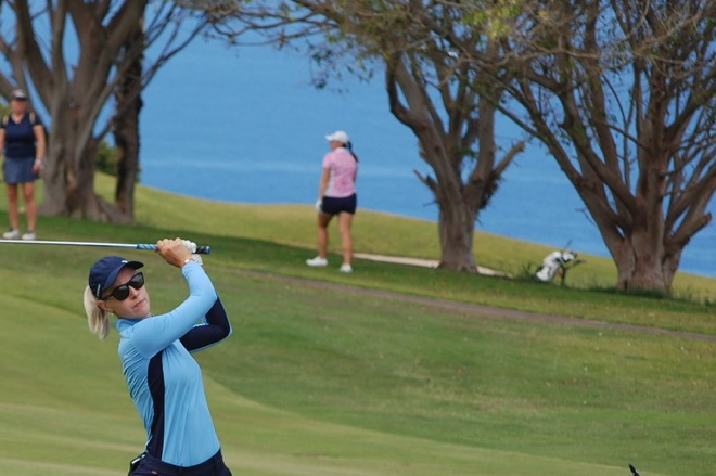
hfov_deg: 5.9
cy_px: 381
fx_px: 6936
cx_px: 167
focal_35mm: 349
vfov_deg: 3.9
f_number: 6.3
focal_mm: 120
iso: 200
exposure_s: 1/640
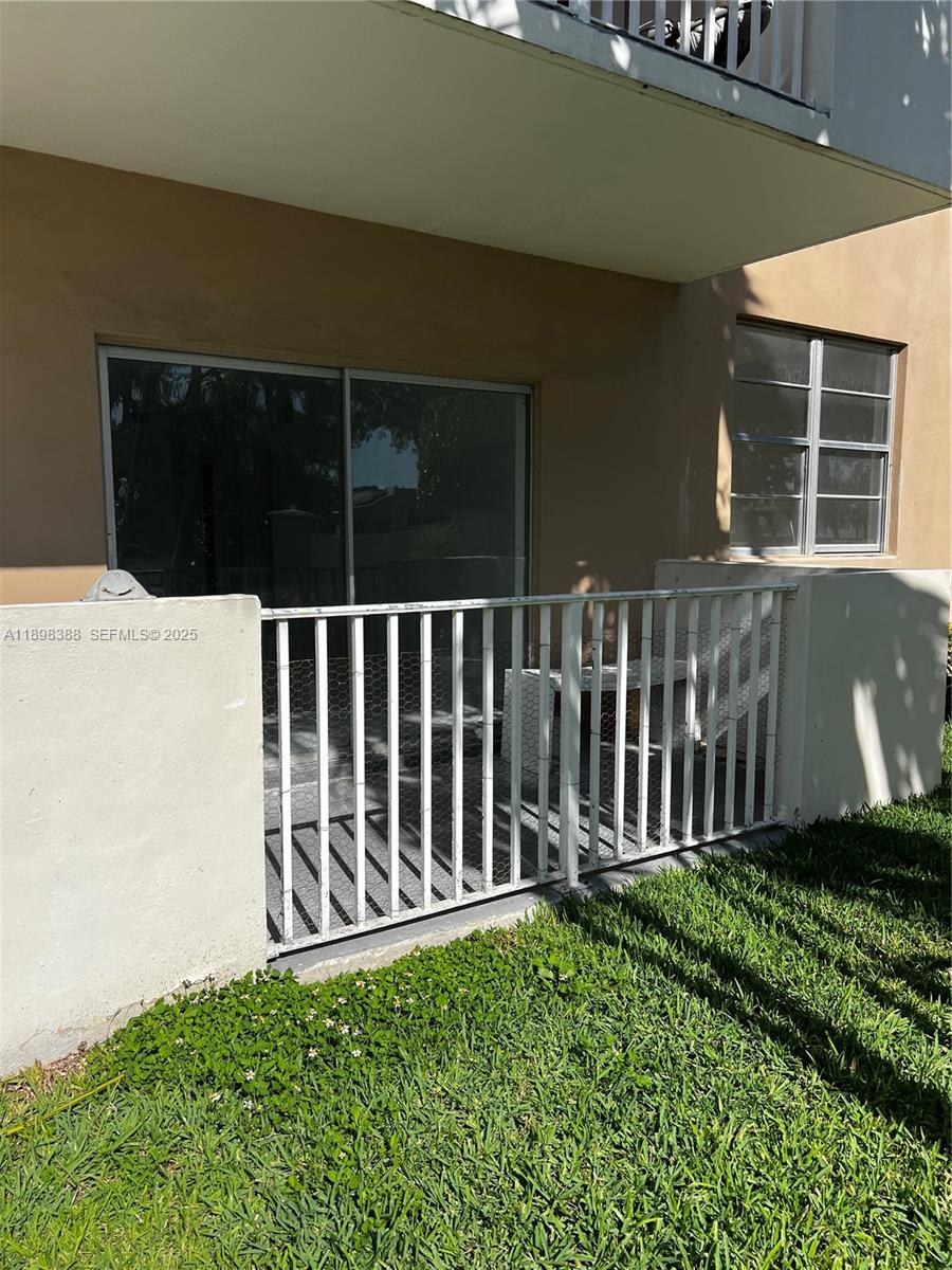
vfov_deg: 67.3
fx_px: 953
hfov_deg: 53.1
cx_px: 476
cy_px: 635
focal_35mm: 26
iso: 50
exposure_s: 1/4444
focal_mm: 5.7
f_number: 1.5
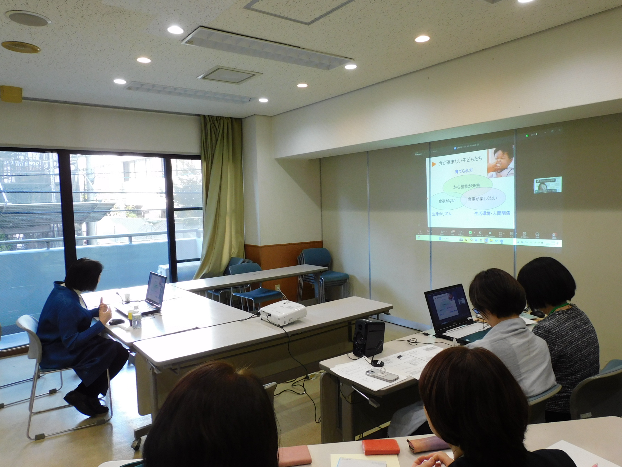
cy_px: 234
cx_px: 311
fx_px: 431
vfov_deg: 56.8
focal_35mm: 24
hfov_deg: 71.6
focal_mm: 4.3
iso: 160
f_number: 3.3
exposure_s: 1/30
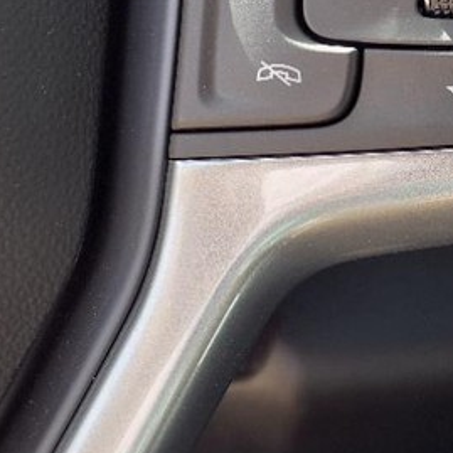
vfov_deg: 23.3
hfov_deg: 23.5
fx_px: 1051
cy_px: 0
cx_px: 424
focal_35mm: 71
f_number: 1.9
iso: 40
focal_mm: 3.58
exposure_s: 1/182
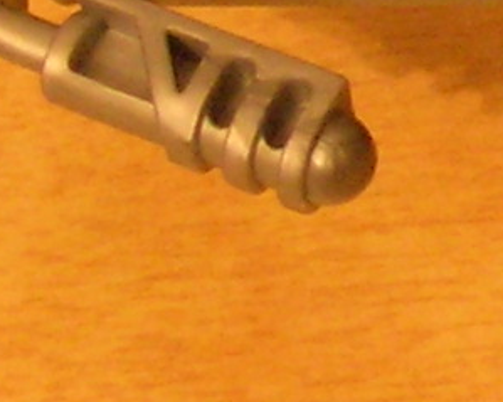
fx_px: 3780
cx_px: 1067
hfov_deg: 7.3
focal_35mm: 254
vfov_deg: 6.0
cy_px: -251
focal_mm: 5.7
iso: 200
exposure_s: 1/3.1
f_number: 2.9
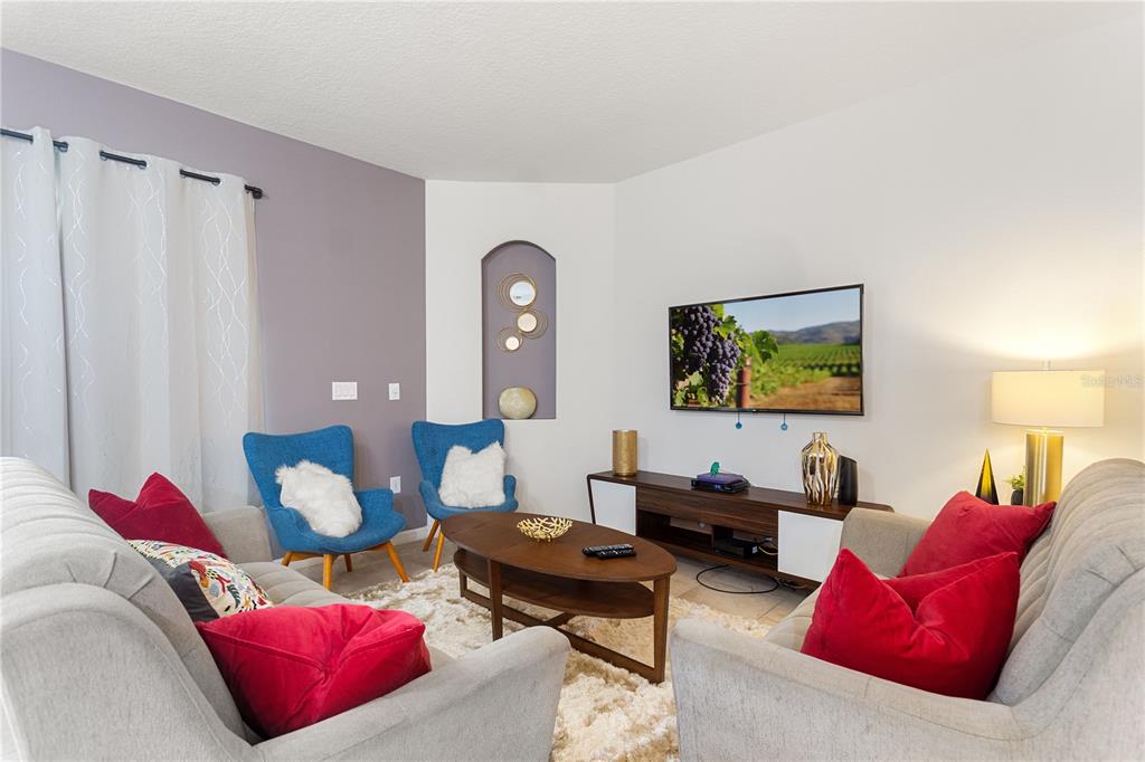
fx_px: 477
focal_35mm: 15
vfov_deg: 77.3
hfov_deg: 100.4
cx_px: 572
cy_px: 381
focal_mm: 10
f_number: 4.5
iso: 400
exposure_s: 1/3
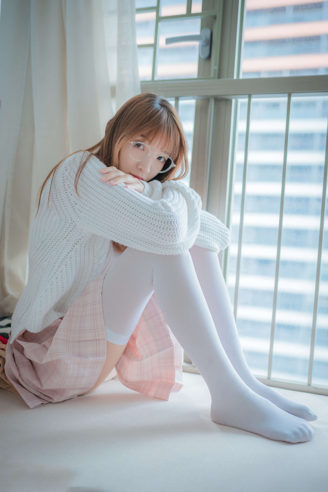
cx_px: 164
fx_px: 478
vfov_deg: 54.4
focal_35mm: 35
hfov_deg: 37.9
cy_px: 246
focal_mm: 35
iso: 1000
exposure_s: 1/160
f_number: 1.8
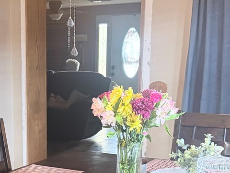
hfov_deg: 23.7
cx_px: 19
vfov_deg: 18.0
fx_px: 532
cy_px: 172
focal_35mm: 80
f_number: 1.78
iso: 800
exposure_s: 1/40
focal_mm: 6.76
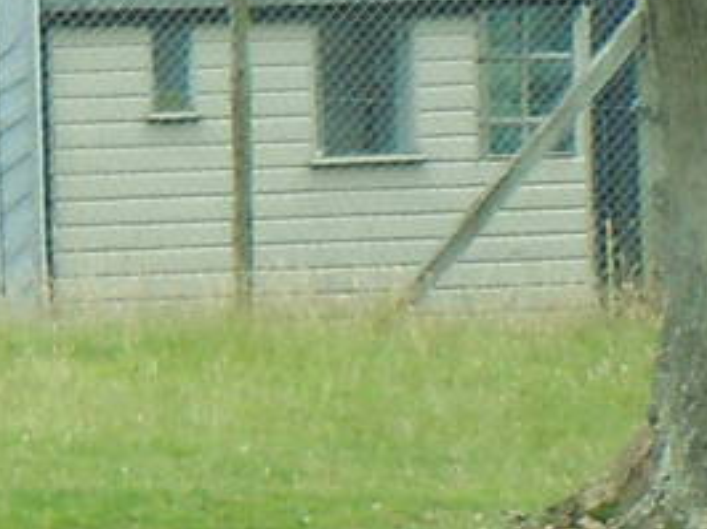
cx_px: -1350
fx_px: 14264
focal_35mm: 699
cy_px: 957
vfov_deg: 2.1
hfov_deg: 2.8
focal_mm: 20.9
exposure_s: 1/125
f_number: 4.6
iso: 160
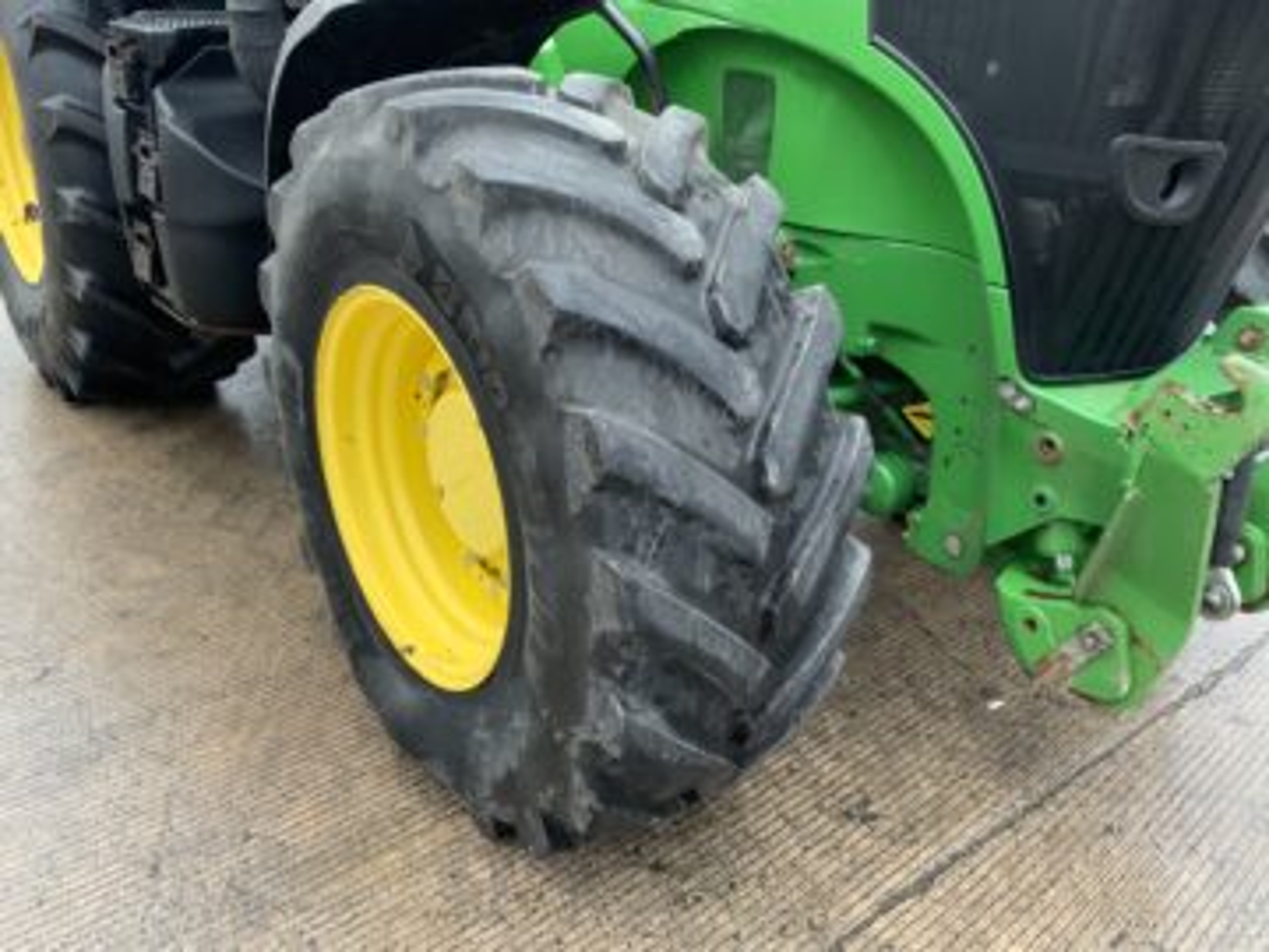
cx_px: 634
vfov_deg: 48.2
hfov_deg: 61.7
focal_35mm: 29
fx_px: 1063
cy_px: 476
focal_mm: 3
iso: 64
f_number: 1.8
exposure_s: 1/108
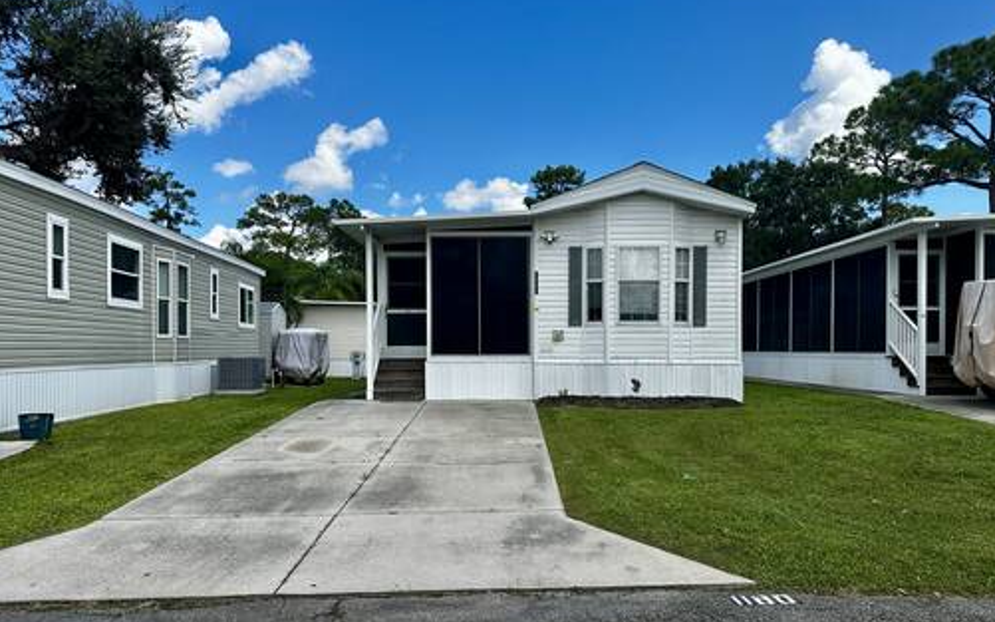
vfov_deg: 47.4
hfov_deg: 70.4
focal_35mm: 26
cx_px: 506
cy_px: 356
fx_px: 705
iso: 80
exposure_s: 1/3861
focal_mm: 6.86
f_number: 1.78
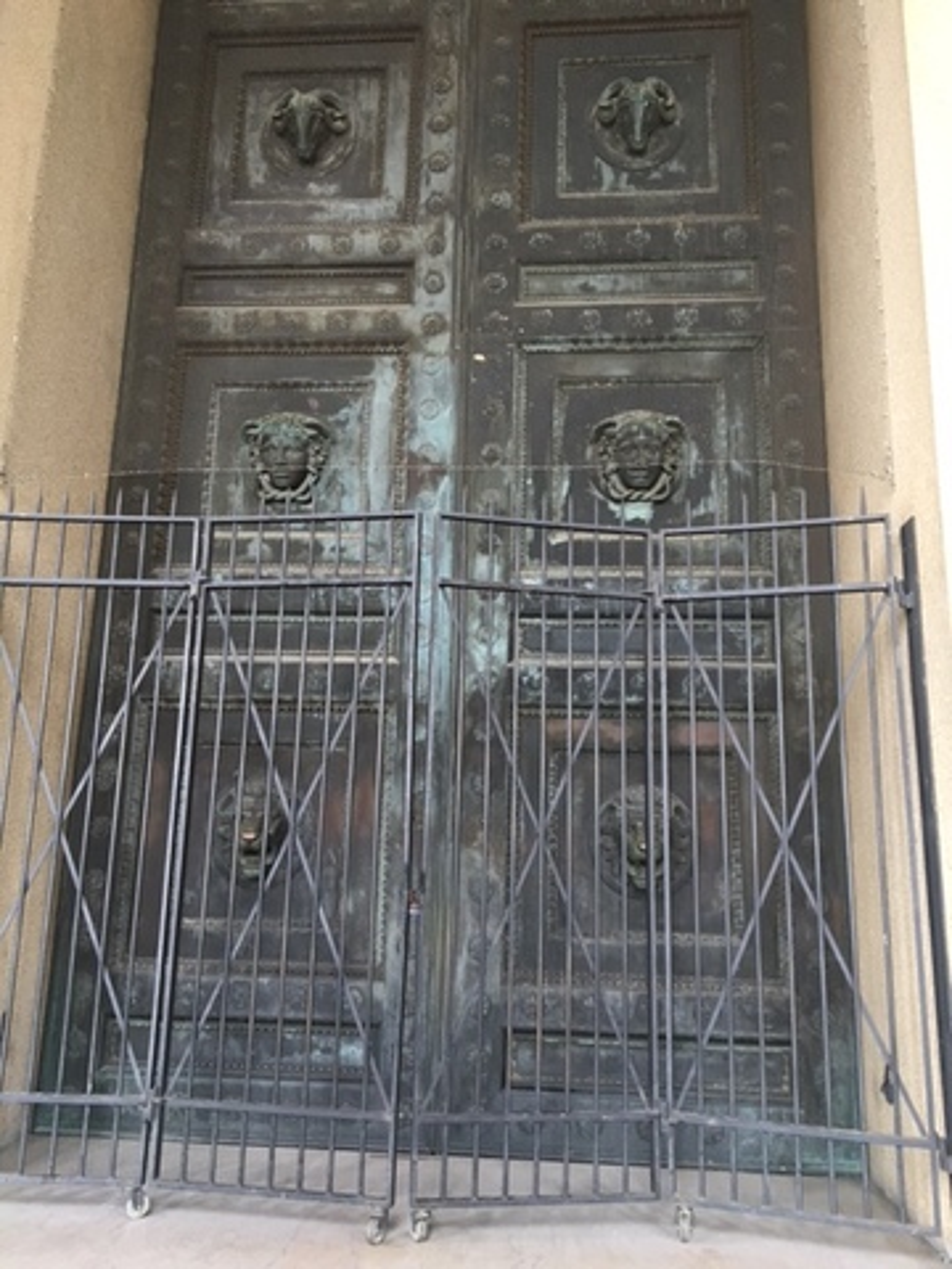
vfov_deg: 61.7
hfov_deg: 48.2
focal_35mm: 29
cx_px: 476
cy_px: 634
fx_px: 1063
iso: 80
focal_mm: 4.15
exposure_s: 1/30
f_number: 2.2
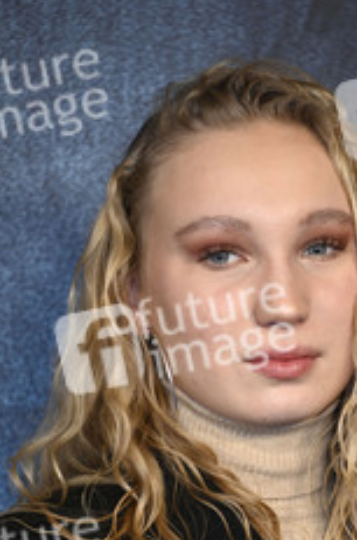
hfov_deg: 3.8
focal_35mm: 364
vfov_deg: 5.7
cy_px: 456
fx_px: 5439
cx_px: 243
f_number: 5.6
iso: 1600
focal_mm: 210
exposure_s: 1/250
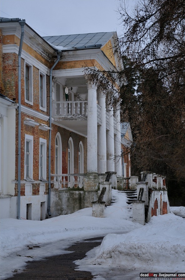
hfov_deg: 17.9
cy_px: 139
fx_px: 588
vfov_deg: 26.7
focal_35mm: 76
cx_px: 93
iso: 200
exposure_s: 1/320
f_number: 8
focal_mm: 50
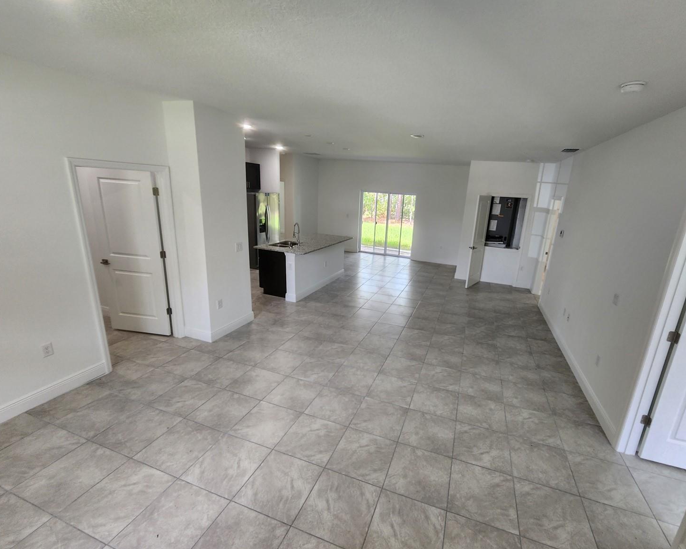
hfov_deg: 100.4
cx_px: 376
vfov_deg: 88.0
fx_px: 284
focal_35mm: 14
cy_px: 276
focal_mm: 2.2
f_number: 2.2
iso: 100
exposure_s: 1/60
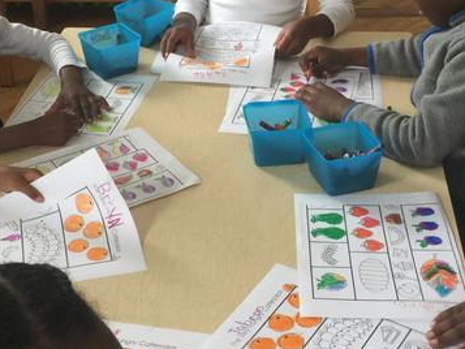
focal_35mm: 65
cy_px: 109
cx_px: 171
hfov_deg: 29.7
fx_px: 873
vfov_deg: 22.5
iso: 32
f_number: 2.2
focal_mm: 4.15
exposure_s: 1/15
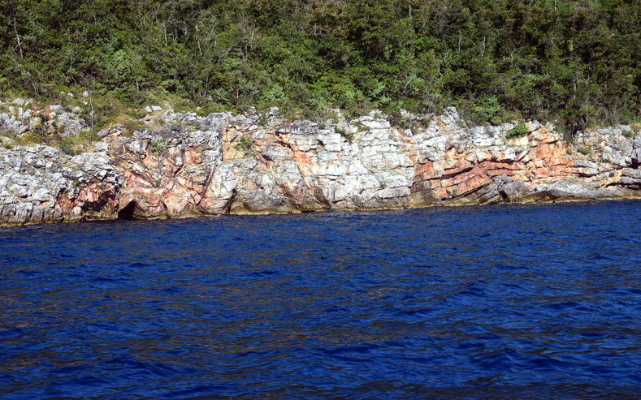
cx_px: 321
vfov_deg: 21.0
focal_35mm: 62
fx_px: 1083
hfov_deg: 33.0
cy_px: 194
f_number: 10
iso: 400
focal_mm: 40
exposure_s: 1/250
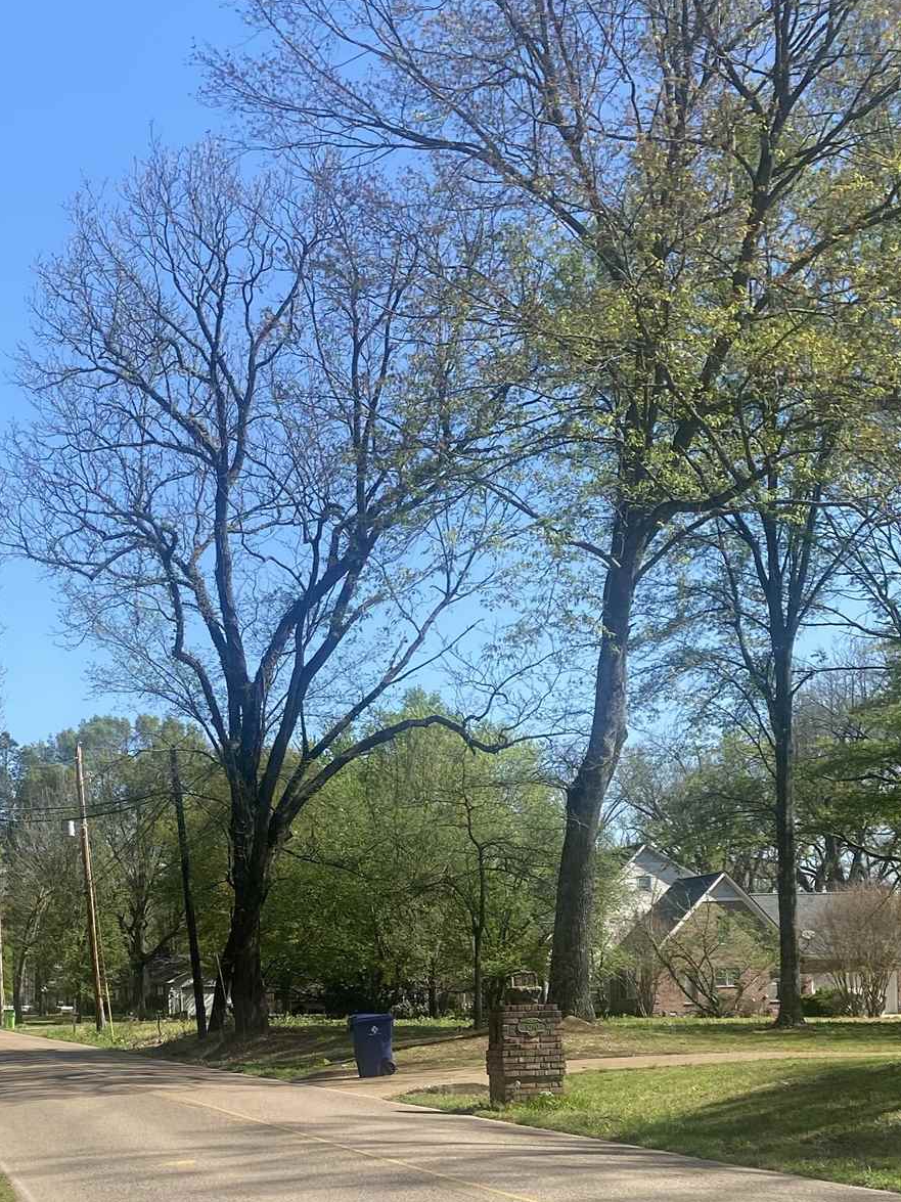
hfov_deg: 28.2
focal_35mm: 51
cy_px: 1042
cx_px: 227
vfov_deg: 35.6
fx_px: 1770
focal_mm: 4.25
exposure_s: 1/1754
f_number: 1.8
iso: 32
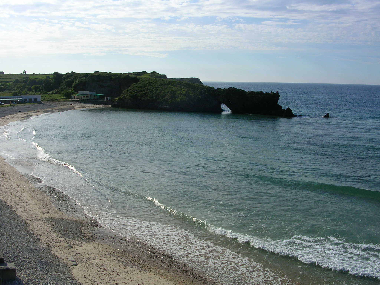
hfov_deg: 49.0
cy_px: 142
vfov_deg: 37.7
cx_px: 190
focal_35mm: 38
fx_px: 417
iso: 50
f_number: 5.6
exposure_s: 1/562
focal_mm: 5.8
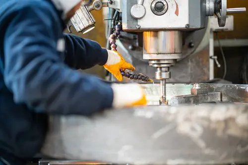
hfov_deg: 23.9
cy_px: 82
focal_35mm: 85
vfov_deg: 16.1
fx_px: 585
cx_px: 124
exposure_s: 1/100
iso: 1000
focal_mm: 85
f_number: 1.4
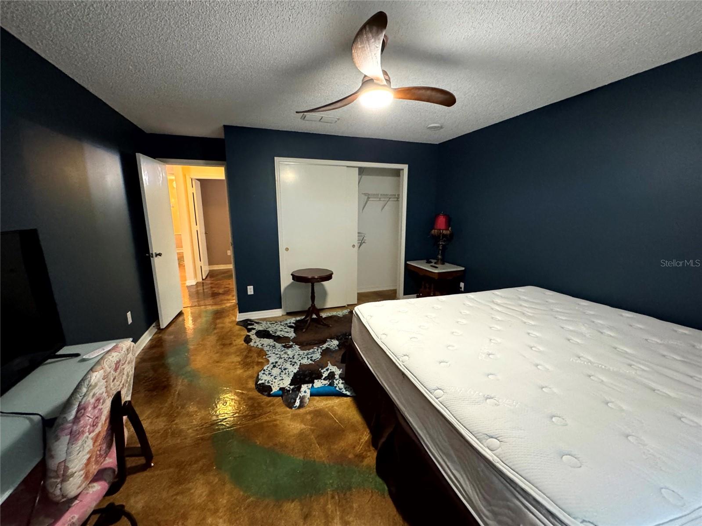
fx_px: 284
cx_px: 351
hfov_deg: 102.1
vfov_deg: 85.7
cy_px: 263
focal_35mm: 14
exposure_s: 1/59
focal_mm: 2.22
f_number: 2.2
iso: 800
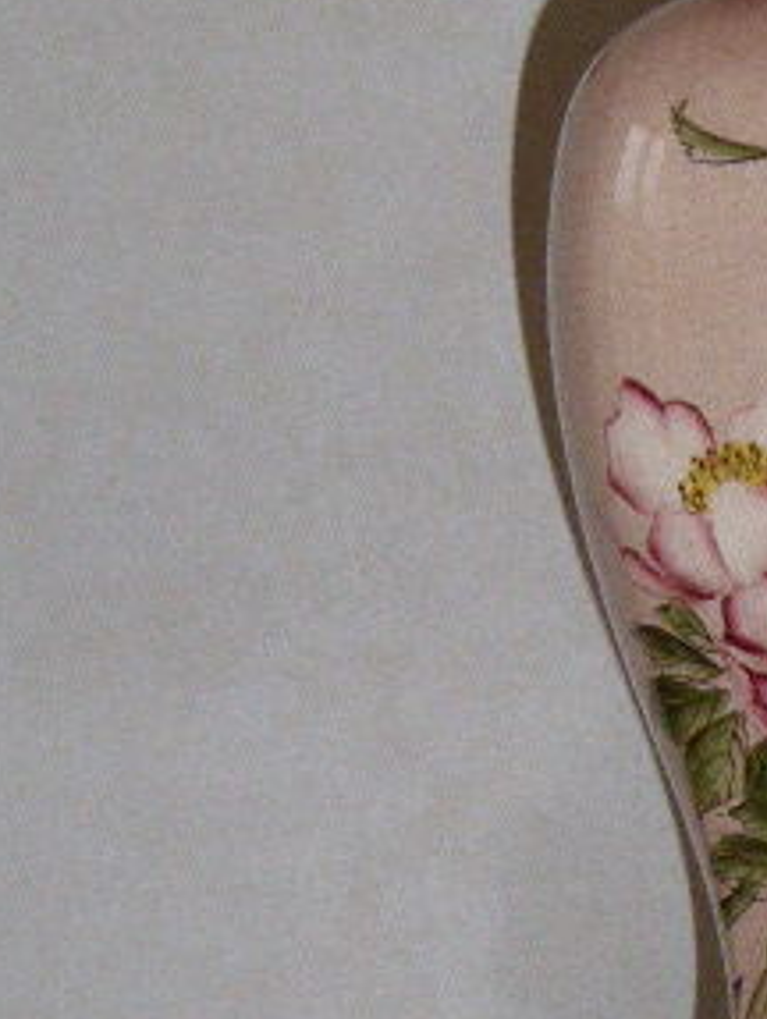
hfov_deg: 8.9
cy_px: 628
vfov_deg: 11.8
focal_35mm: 167
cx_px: 774
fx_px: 4923
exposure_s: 1/250
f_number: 4.5
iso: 800
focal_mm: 12.5
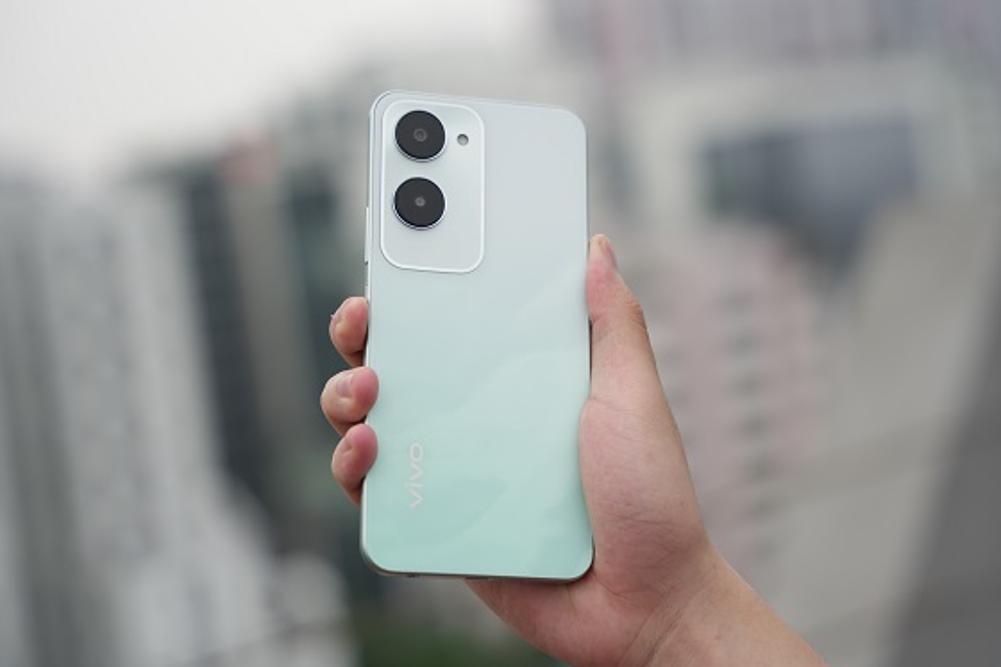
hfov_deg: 27.0
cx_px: 475
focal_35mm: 75
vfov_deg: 18.2
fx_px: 2085
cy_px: 320
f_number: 2.8
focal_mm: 70
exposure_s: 1/160
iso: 160
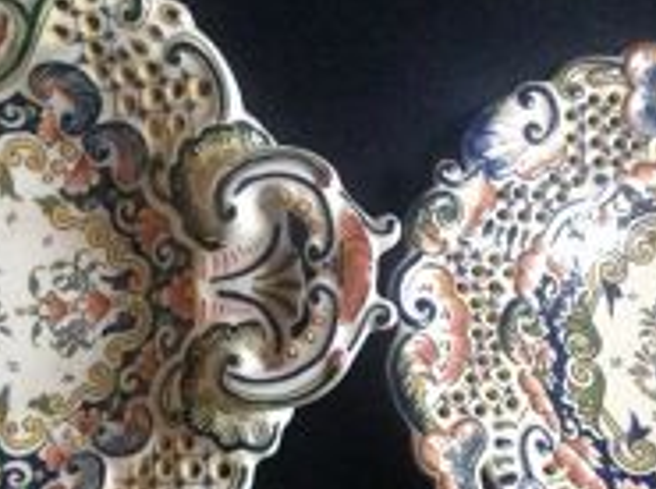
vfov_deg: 16.1
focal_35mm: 91
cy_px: 335
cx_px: 199
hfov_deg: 21.5
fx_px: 1721
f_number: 2.4
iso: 640
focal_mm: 4.28
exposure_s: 1/15
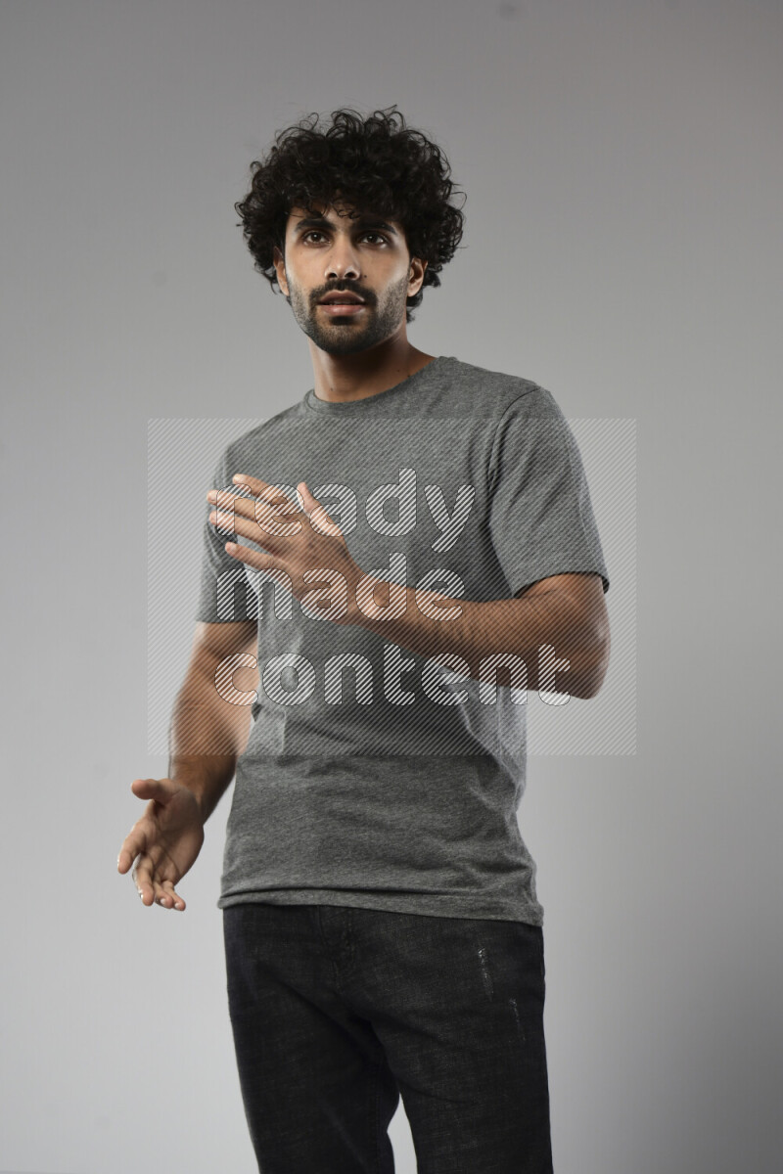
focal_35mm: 70
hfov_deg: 19.5
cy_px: 587
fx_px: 2284
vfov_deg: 28.8
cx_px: 392
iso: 400
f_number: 6.3
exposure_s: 1/125
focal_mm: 70
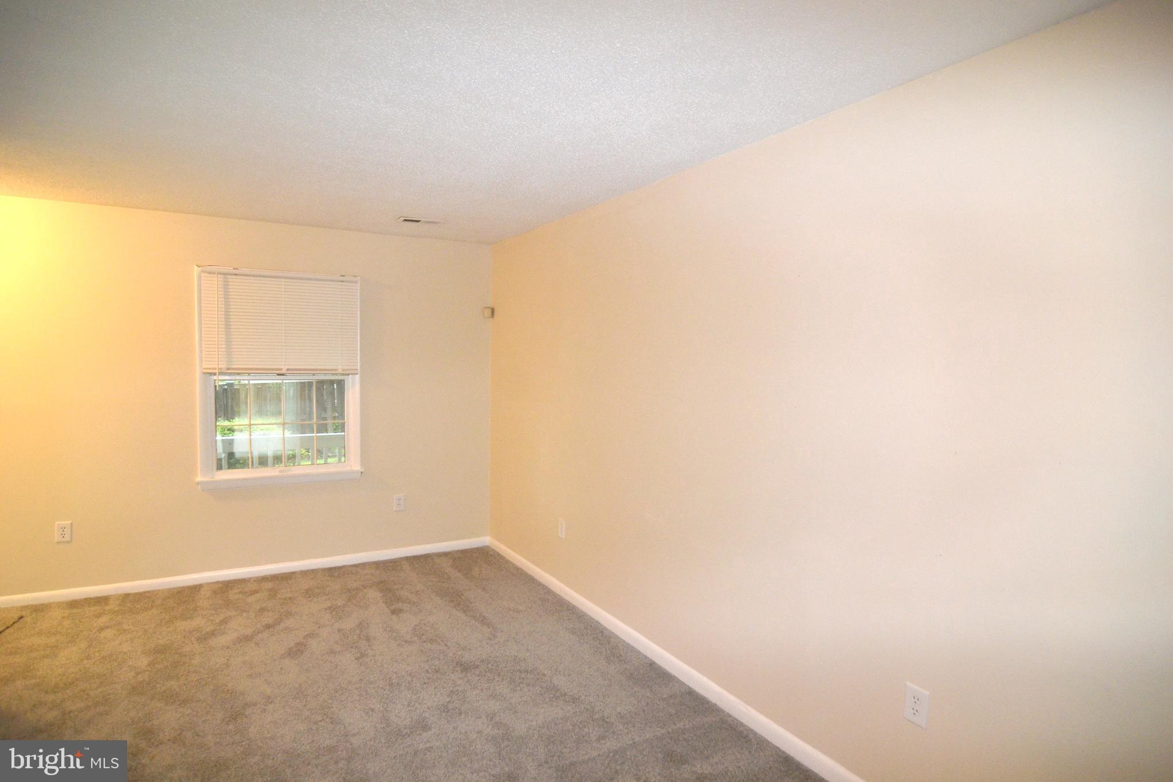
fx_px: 586
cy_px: 391
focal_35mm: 18
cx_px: 586
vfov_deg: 67.4
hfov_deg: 90.0
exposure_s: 1/60
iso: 800
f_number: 4
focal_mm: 12
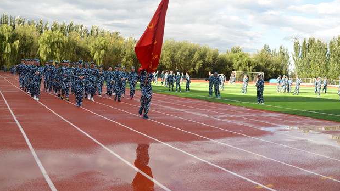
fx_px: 343
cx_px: 170
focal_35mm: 38
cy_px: 86
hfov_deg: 52.8
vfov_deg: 31.2
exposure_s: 1/125
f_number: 5.6
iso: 100
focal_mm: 24
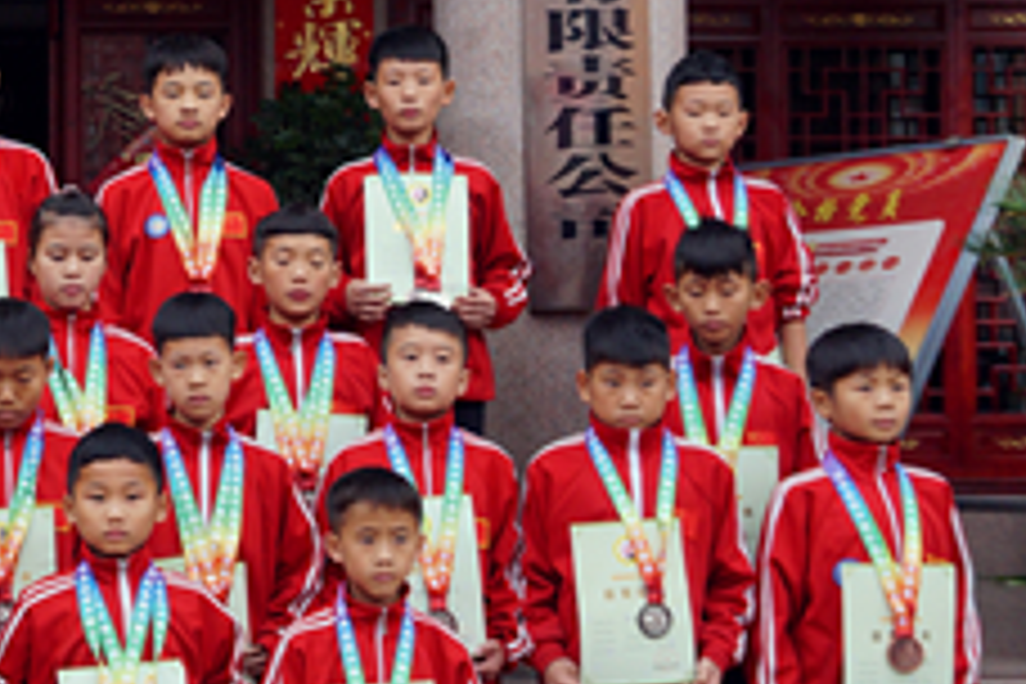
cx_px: -104
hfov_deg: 22.1
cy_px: 387
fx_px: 2479
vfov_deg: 15.7
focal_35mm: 87
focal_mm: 22
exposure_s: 1/160
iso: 320
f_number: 4
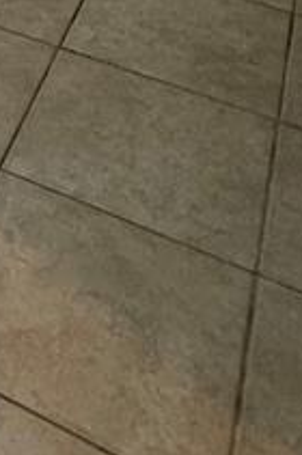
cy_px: -438
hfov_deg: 14.2
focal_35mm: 83
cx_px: -267
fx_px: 1048
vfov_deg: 17.8
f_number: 2.2
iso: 250
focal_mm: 2.22
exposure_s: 1/99
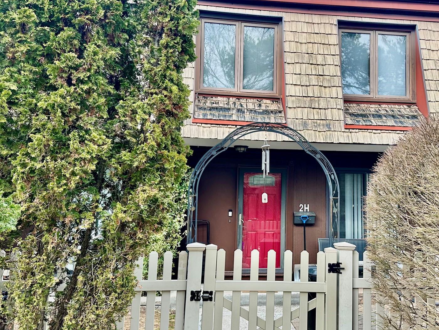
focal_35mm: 35
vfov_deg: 40.7
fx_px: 444
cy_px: 165
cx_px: 276
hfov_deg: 52.0
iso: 80
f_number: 1.78
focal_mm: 6.86
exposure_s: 1/462
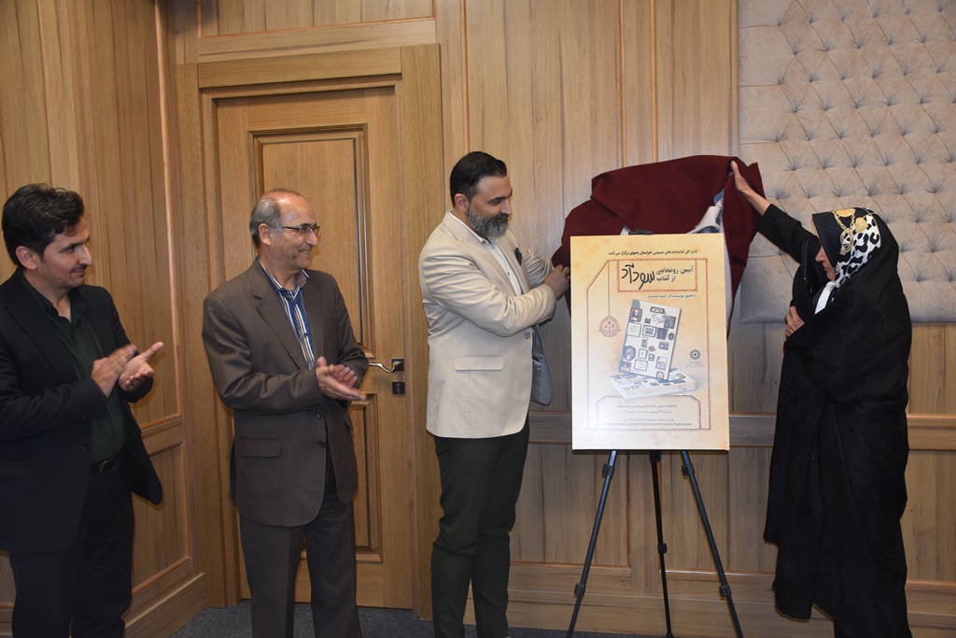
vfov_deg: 38.4
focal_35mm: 34
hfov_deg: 55.1
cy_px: 319
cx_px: 478
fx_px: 916
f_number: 3.8
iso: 560
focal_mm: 23
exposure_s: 1/60
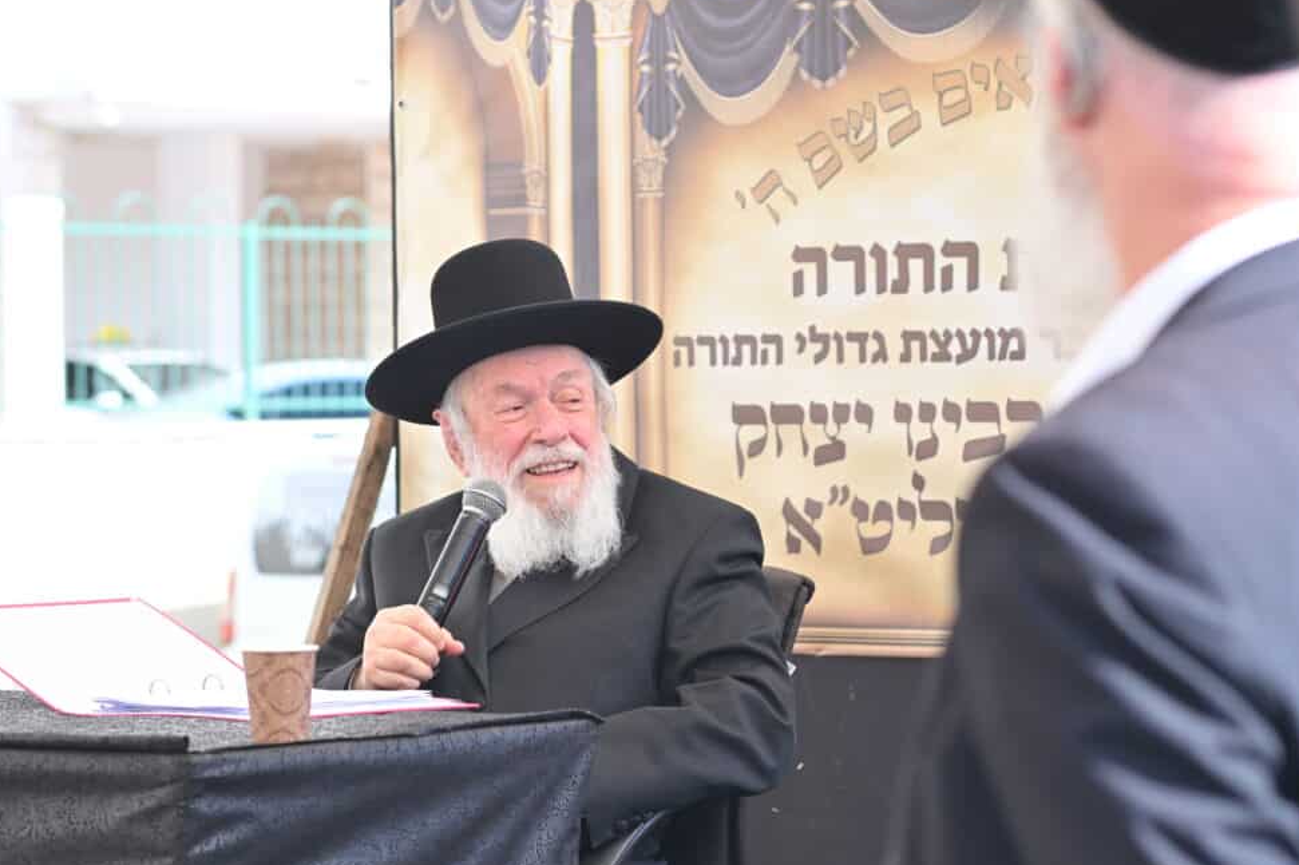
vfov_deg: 10.2
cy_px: 419
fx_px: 4834
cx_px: 633
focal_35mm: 134
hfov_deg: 15.3
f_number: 4.5
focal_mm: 85
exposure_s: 1/160
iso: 100
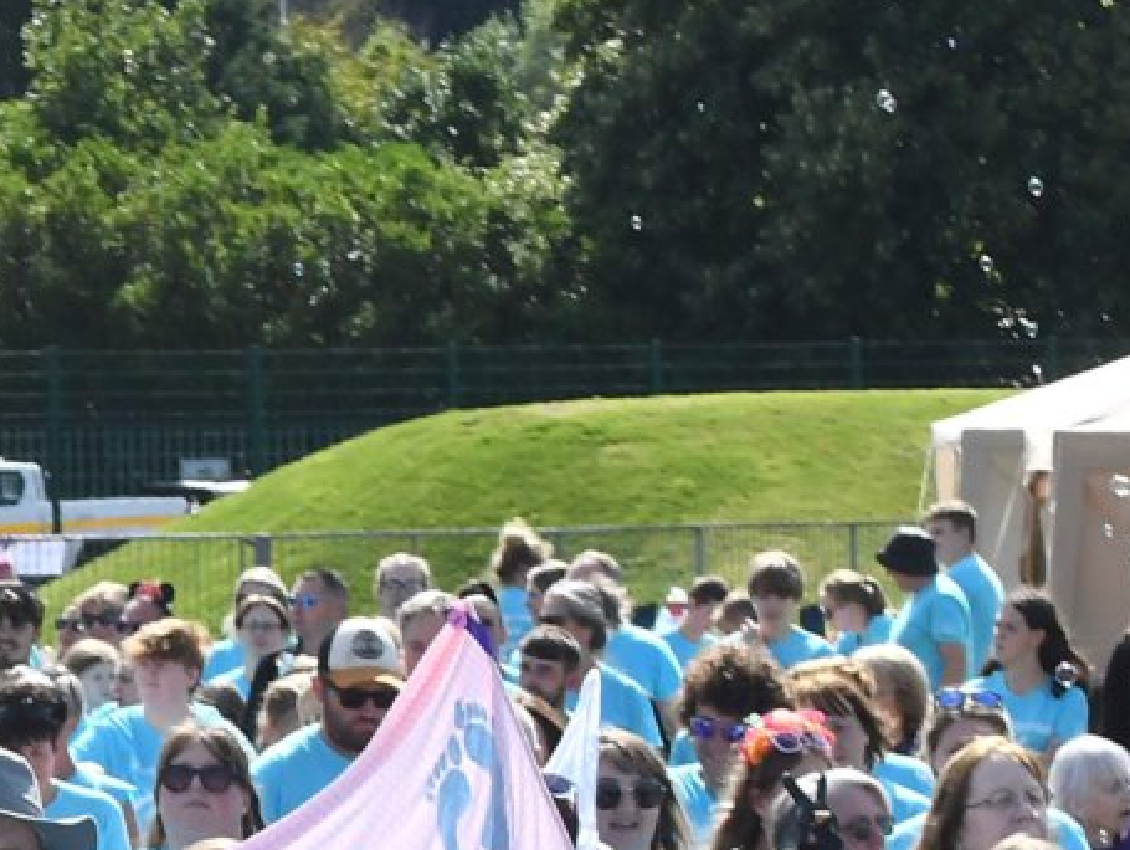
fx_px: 14832
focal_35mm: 454
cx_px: -1167
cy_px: 1209
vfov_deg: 3.3
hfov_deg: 4.3
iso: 1000
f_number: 16
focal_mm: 70
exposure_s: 1/1000
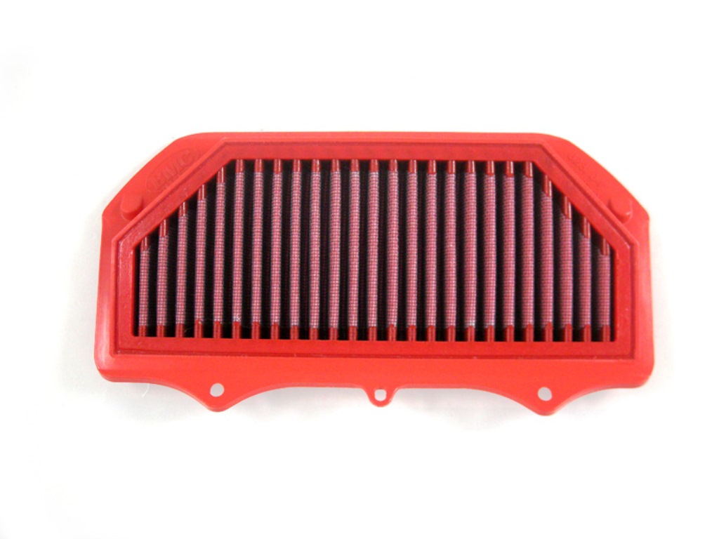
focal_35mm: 35
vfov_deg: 40.7
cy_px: 270
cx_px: 360
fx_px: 727
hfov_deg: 52.6
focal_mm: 5.7
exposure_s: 1/60
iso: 252
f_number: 2.8
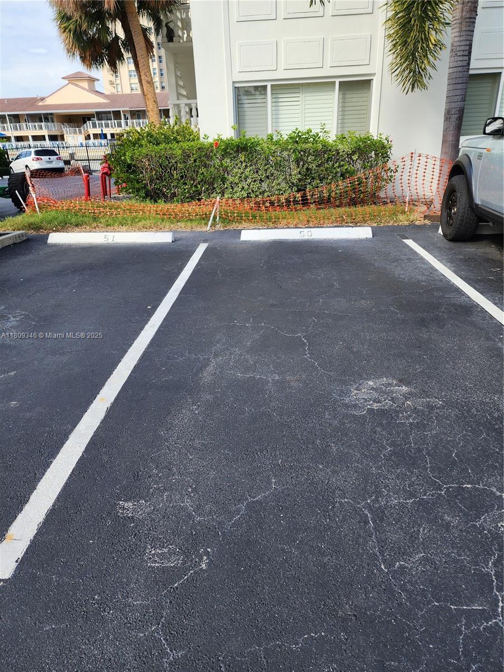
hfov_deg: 58.9
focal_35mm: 23
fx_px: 446
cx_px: 252
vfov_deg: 73.9
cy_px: 336
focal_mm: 6.4
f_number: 1.8
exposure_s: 1/471
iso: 12
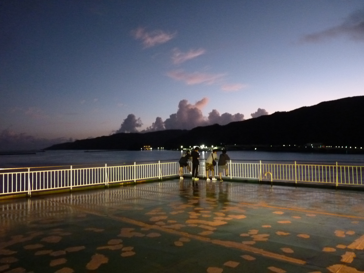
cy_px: 136
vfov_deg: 51.4
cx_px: 182
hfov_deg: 65.3
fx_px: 284
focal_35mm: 27
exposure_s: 1/6
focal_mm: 4.8
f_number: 2.8
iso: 800
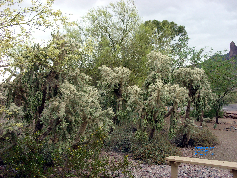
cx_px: 118
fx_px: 260
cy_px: 89
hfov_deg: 49.0
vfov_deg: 37.7
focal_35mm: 38
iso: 50
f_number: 2.8
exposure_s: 1/61
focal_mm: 6.3
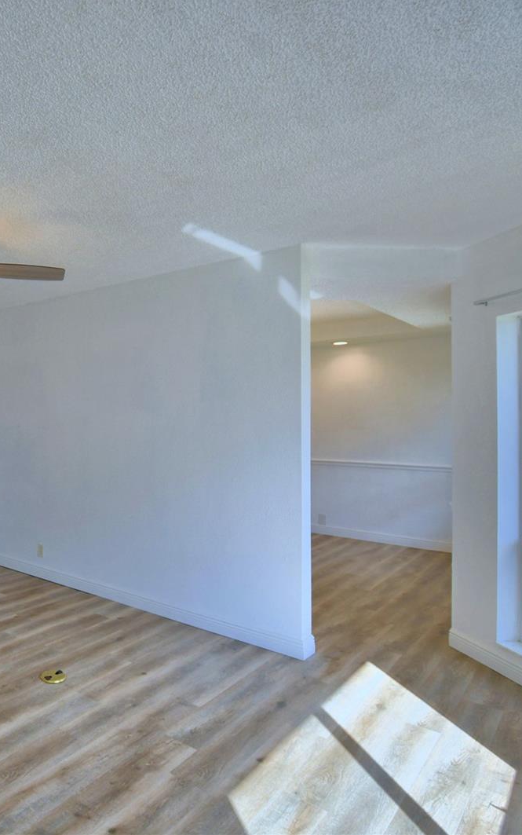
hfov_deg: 48.4
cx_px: 68
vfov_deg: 77.1
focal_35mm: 23
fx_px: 523
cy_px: 417
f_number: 4.5
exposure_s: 1/250
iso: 200
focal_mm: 10
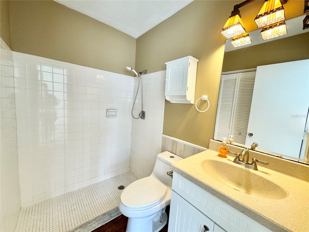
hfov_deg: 102.1
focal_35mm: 14
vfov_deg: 85.7
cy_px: 116
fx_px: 125
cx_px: 154
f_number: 2.2
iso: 250
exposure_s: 1/120
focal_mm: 2.22
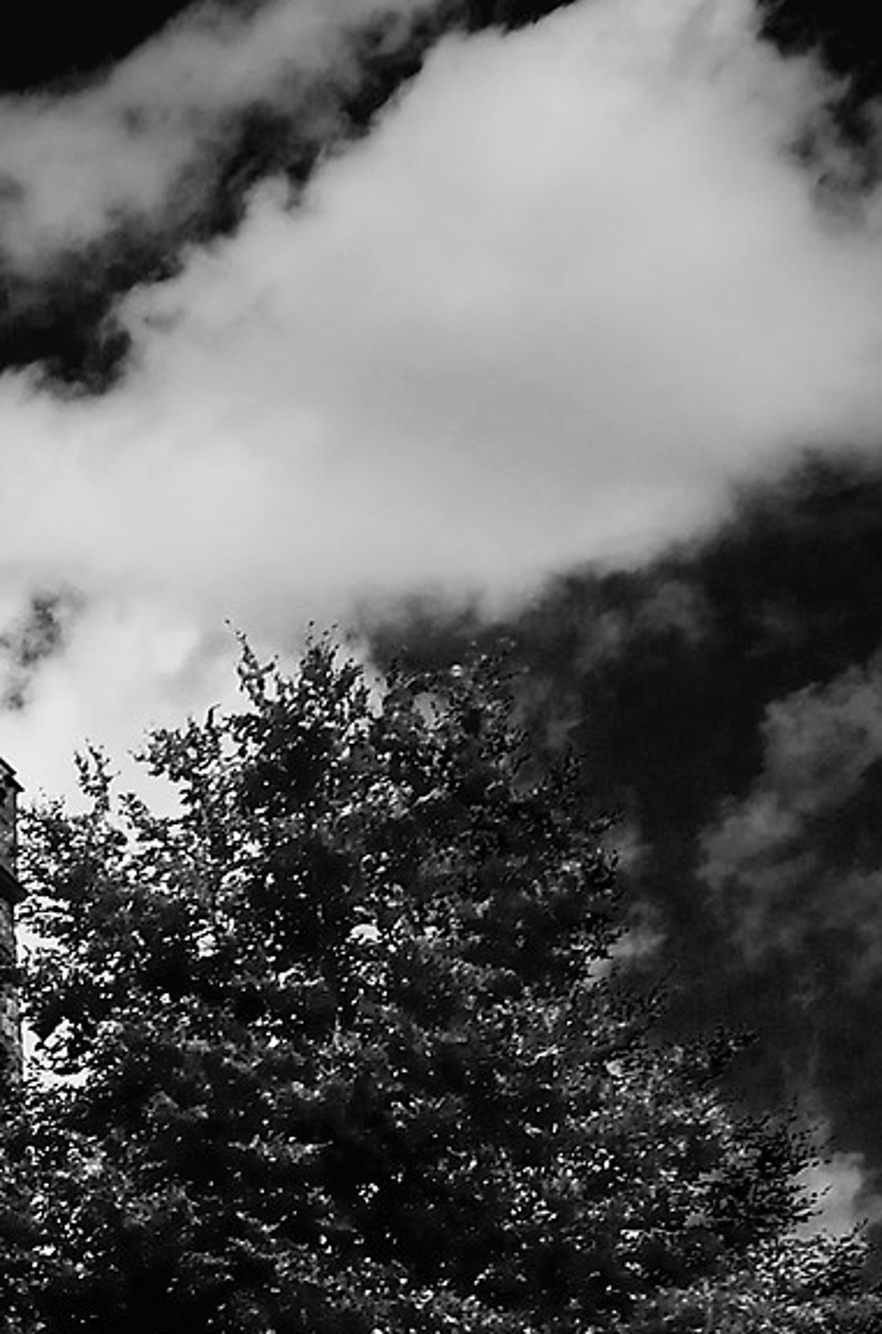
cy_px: 2140
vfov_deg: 17.8
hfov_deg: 12.1
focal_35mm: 100
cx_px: -902
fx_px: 3695
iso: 200
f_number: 7.1
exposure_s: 1/500
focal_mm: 16
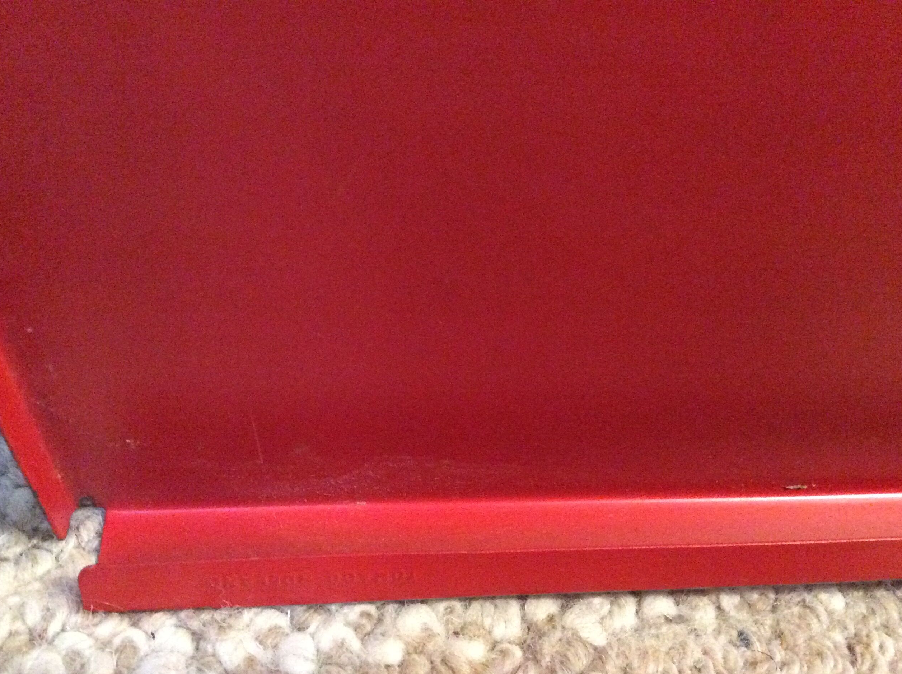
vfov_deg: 42.8
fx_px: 859
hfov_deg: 55.4
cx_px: 456
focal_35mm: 33
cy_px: 347
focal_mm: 3.3
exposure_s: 1/17
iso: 640
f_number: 2.4
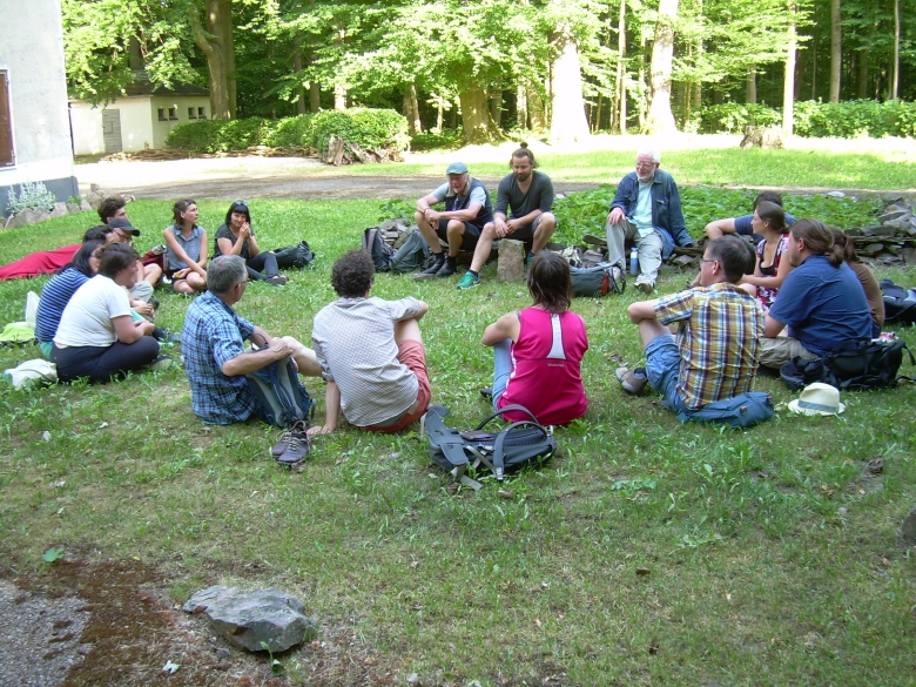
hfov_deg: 49.0
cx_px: 458
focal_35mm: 38
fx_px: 1006
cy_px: 344
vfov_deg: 37.7
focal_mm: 6.3
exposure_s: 1/35.6
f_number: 2.8
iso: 50
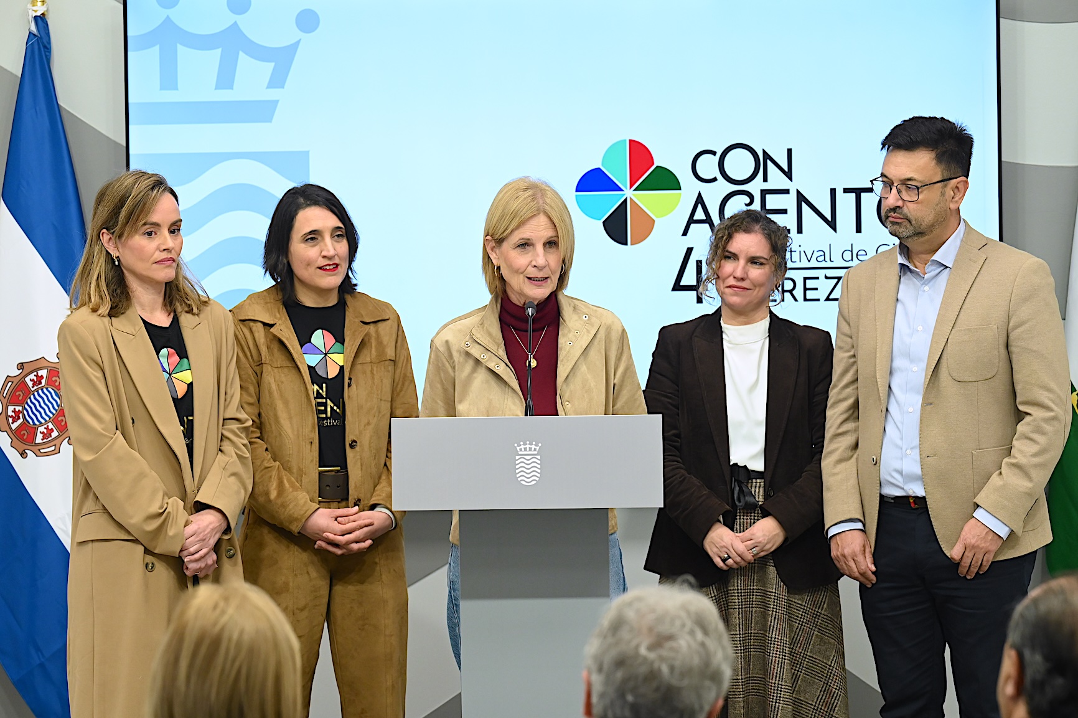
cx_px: 539
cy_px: 359
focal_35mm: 115
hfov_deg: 17.8
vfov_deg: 11.9
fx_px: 3442
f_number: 5.6
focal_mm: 115
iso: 3200
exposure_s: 1/250
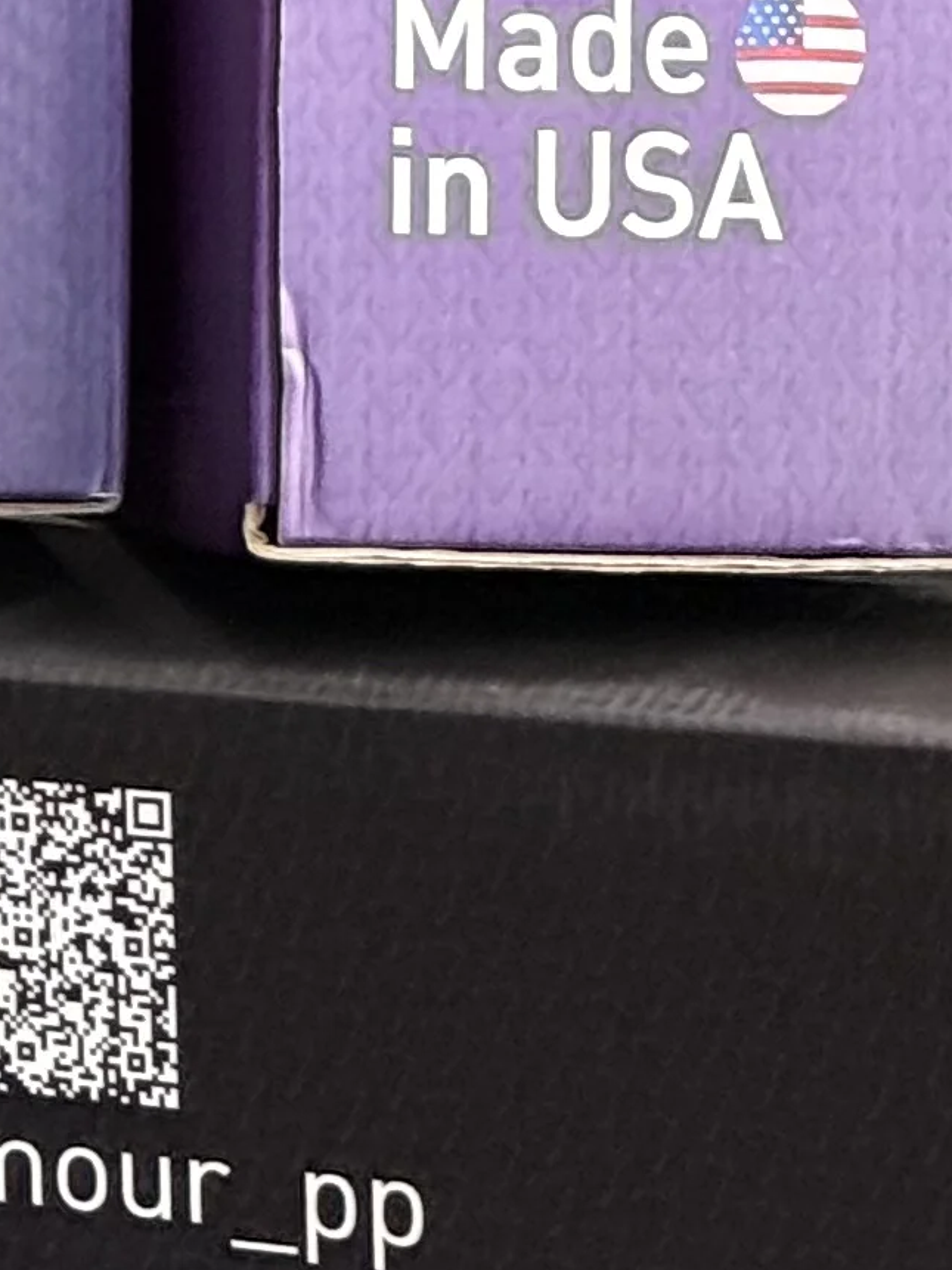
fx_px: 8251
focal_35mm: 225
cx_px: -995
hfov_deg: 6.4
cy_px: -96
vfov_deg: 8.7
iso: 640
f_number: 1.78
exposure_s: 1/30
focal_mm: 6.76
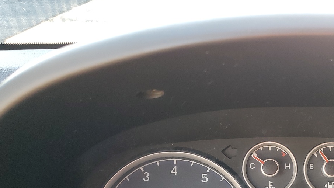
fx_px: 443
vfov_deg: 22.9
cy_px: 192
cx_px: 285
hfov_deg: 39.1
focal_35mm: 50
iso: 67
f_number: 1.5
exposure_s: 1/120
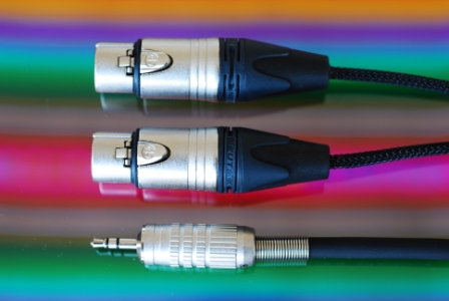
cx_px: 224
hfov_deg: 22.6
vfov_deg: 15.2
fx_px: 1124
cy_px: 150
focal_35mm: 90
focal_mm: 60
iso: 100
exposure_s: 1/5
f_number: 5.6
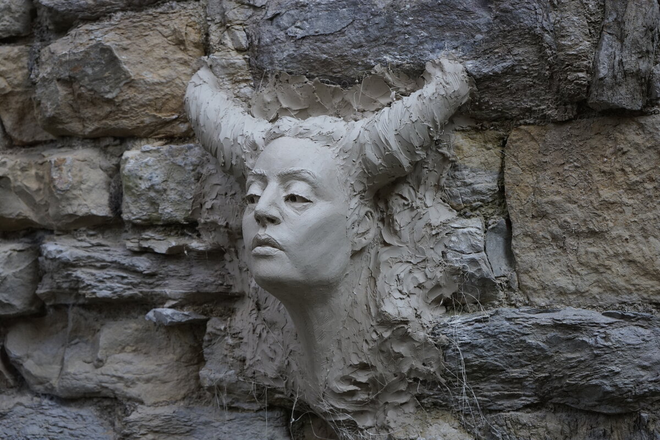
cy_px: 220
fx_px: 1283
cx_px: 330
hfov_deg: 28.8
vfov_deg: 19.5
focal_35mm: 70
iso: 1000
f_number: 5.6
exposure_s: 1/160
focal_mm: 70
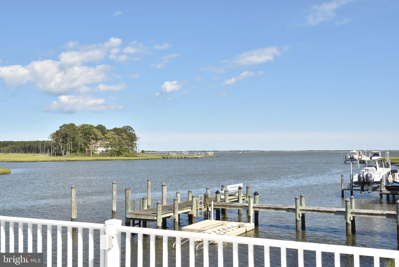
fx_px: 466
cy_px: 134
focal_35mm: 42
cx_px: 200
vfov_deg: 31.9
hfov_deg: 46.4
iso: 500
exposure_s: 1/200
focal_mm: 28
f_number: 22
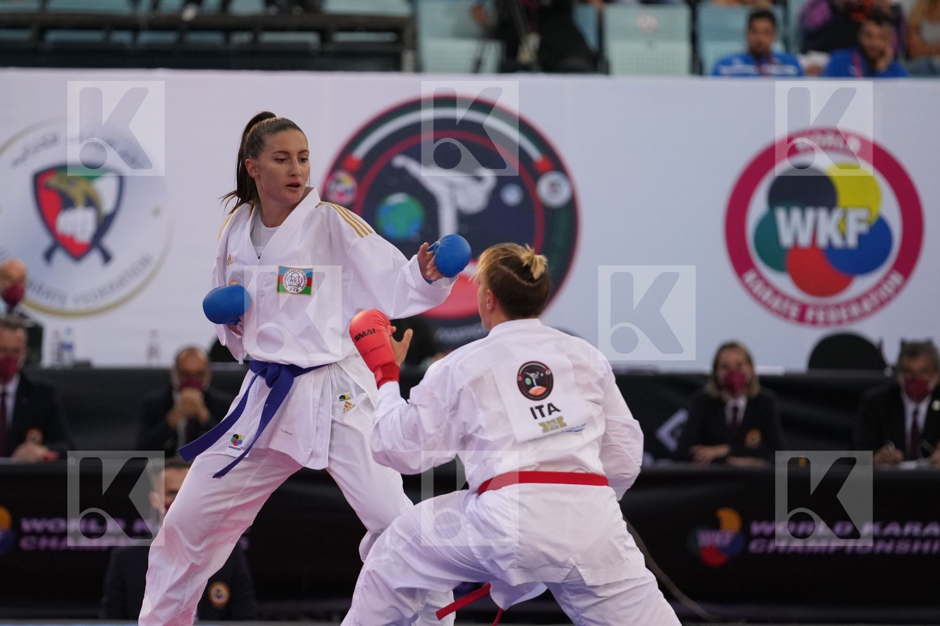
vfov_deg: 4.6
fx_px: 7833
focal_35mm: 300
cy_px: 313
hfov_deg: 6.9
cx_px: 470
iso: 2000
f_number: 2.8
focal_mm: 200
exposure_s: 1/1000
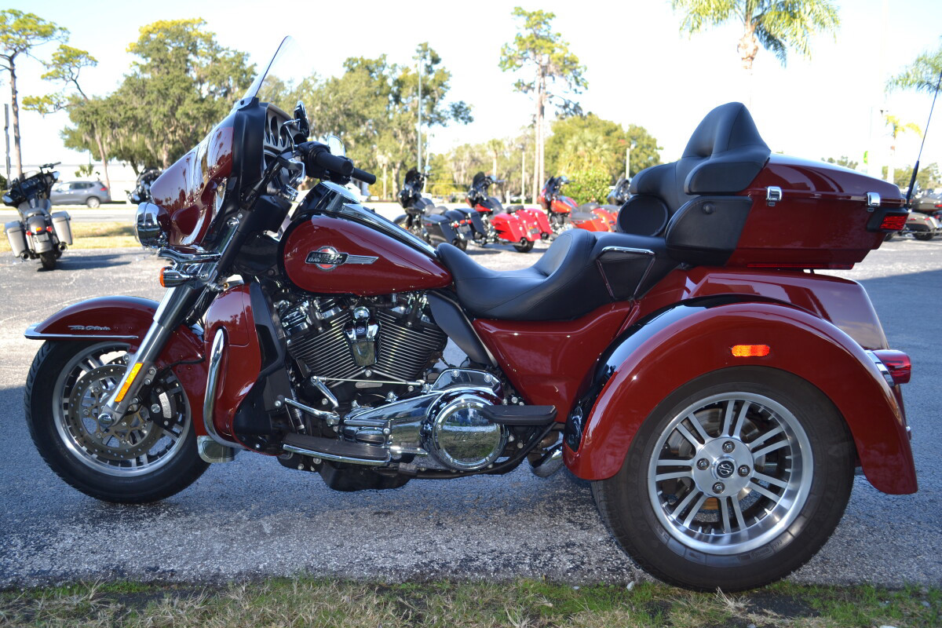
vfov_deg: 43.6
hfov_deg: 61.9
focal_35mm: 30
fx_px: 785
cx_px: 471
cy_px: 314
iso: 100
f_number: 4
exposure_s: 1/160
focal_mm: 20
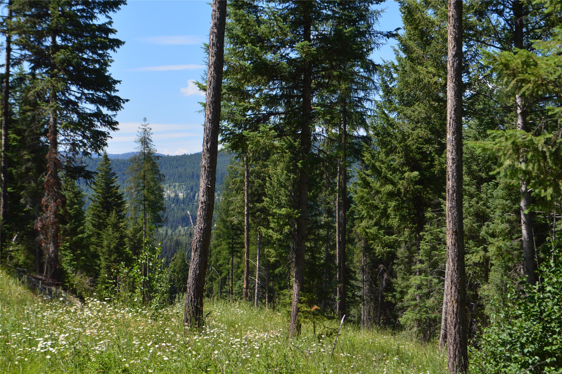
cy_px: 187
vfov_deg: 19.7
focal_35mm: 69
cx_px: 281
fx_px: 1076
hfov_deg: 29.3
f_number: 11
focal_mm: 46
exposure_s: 1/400
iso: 400
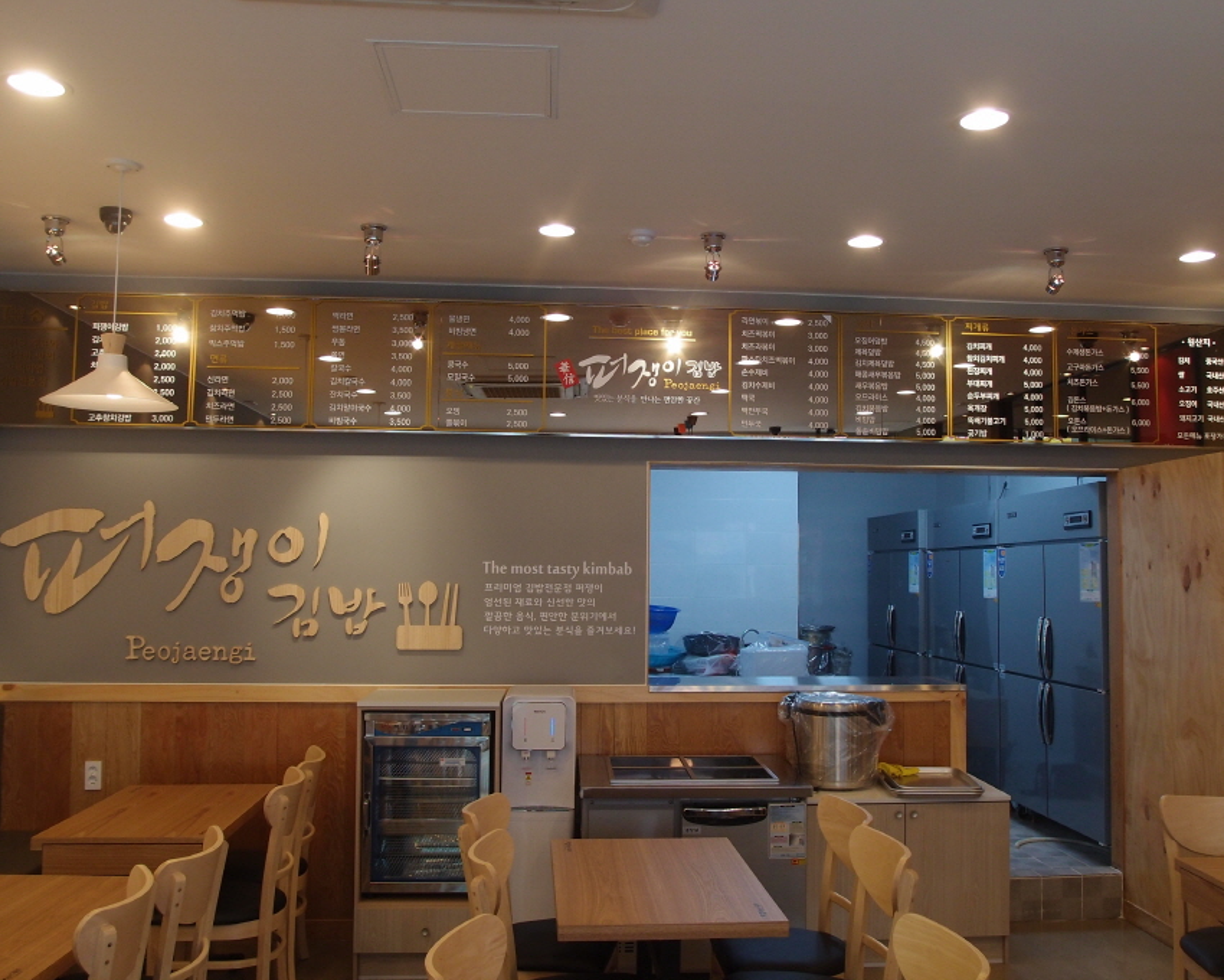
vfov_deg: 48.5
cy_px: 480
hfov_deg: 58.7
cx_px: 649
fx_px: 1087
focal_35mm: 30
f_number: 2.2
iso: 125
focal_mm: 6
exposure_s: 1/100
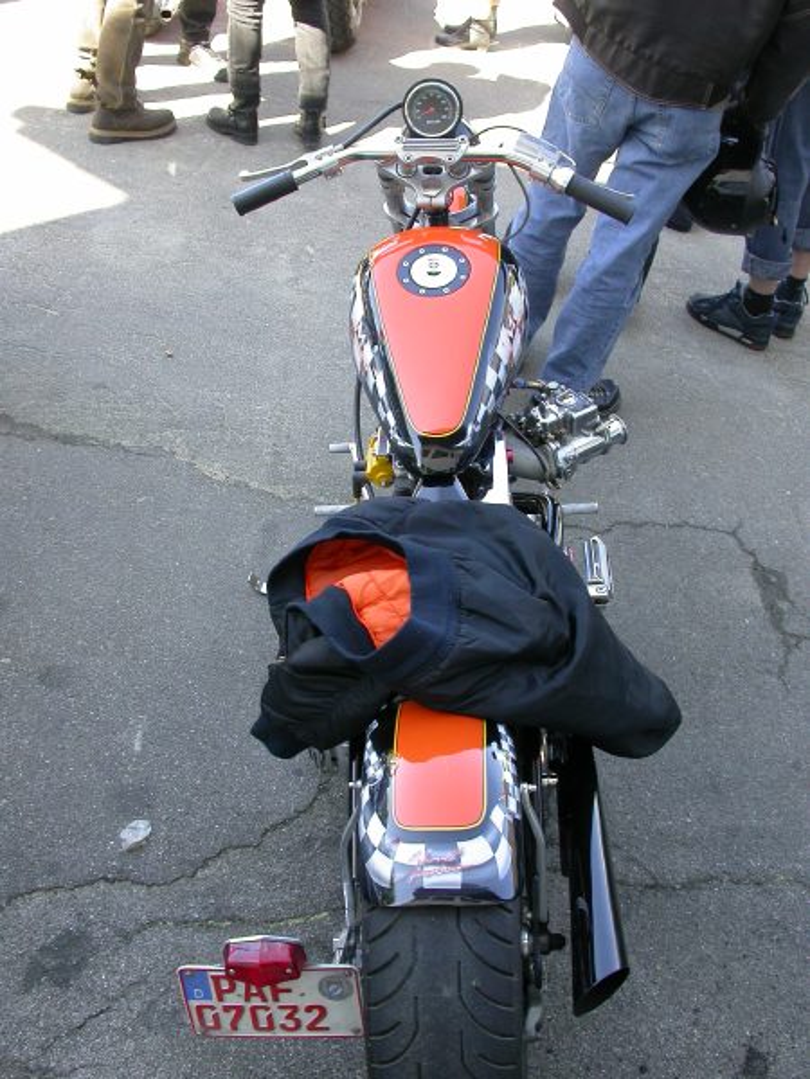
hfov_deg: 37.7
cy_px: 540
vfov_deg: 49.0
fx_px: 1186
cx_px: 405
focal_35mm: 38
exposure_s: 1/76.7
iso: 100
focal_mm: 7.85
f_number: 3.3
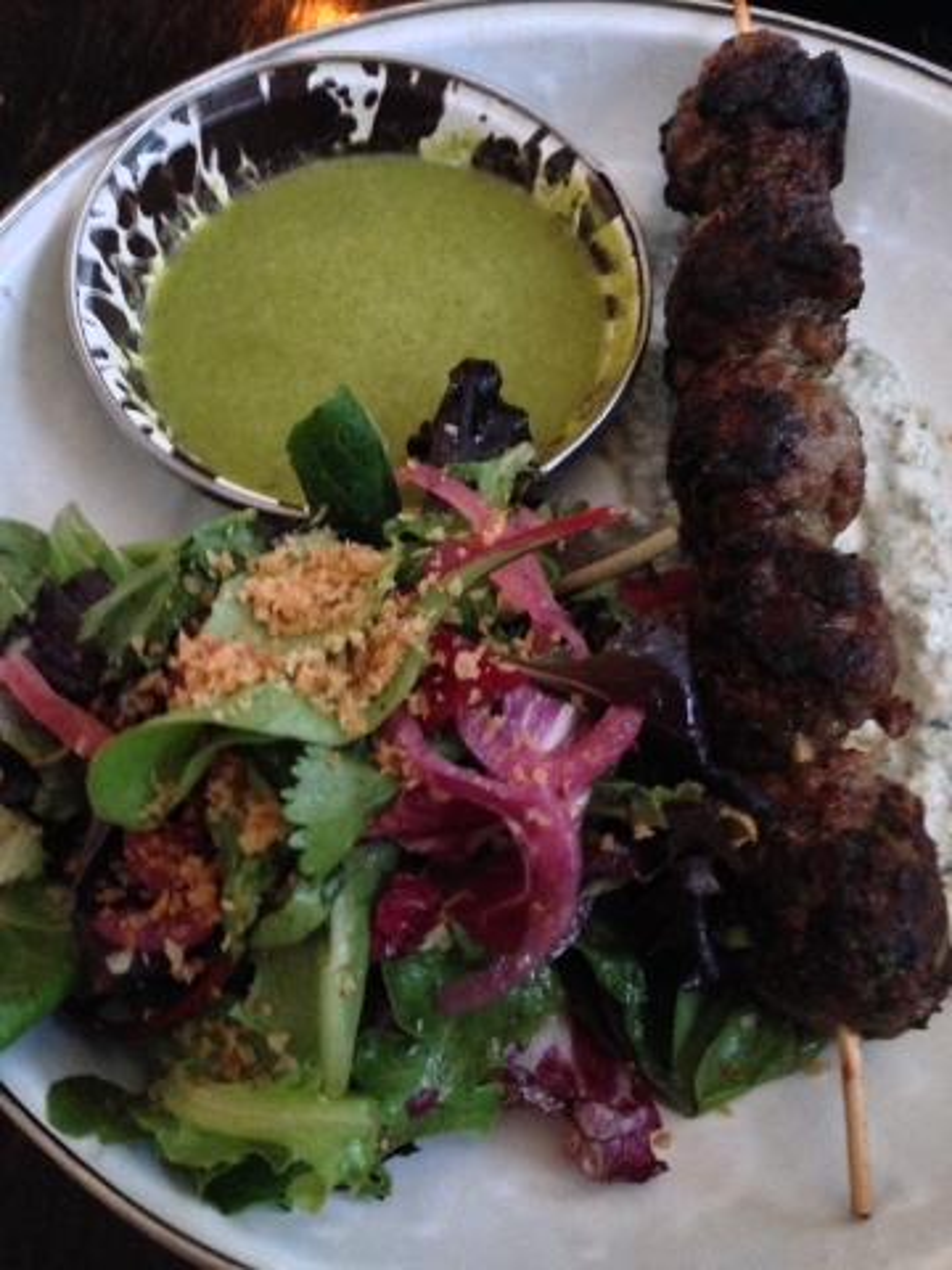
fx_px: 1210
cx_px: 476
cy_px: 635
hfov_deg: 42.9
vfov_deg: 55.4
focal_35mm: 33
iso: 800
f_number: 2.4
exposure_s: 1/15
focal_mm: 4.12
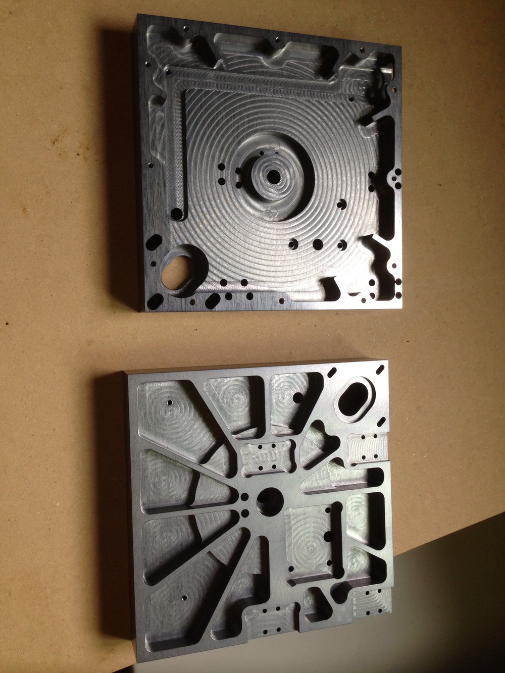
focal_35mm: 33
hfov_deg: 43.0
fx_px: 642
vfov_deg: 55.3
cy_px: 336
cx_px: 252
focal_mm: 4.13
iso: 50
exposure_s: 1/60
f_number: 2.4
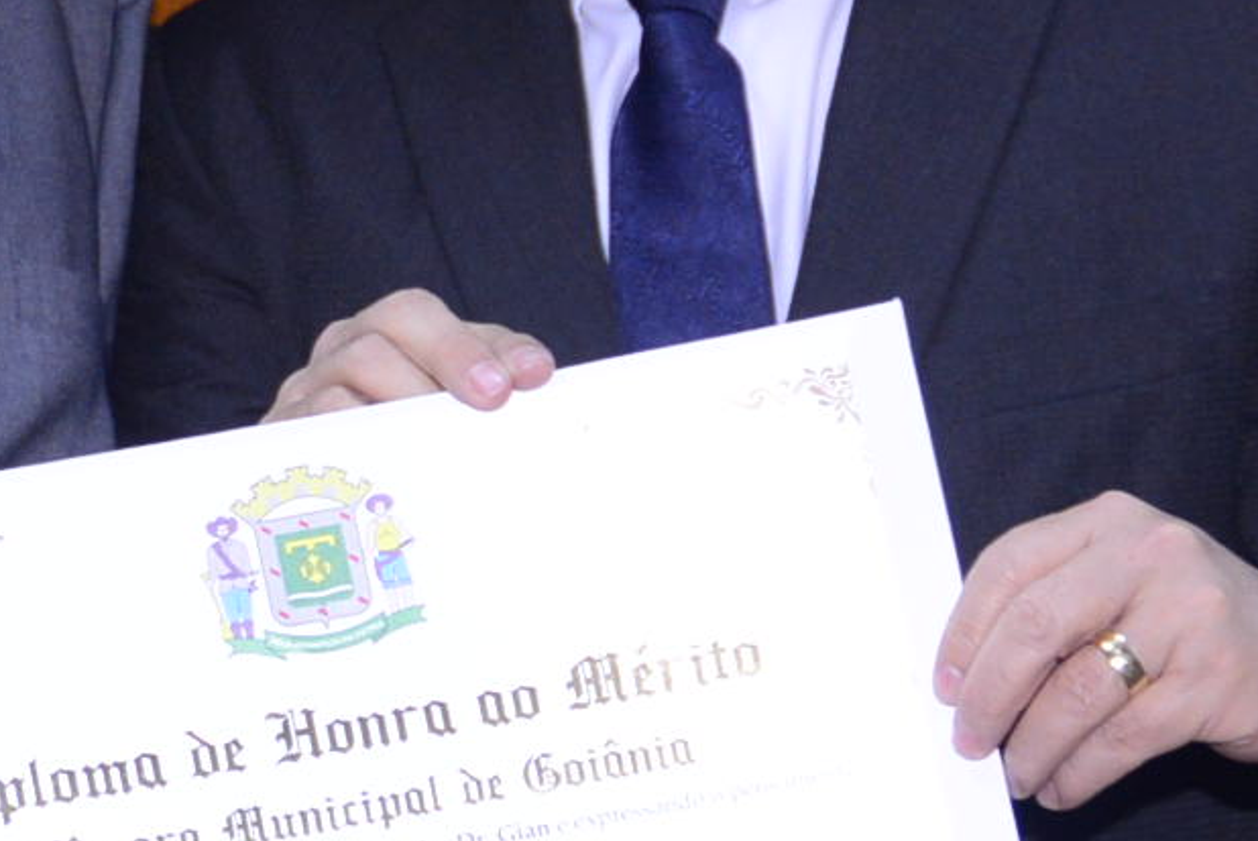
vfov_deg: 6.3
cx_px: -142
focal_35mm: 219
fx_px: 7658
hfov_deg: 9.3
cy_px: 442
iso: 1600
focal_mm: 45
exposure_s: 1/80
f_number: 4.5
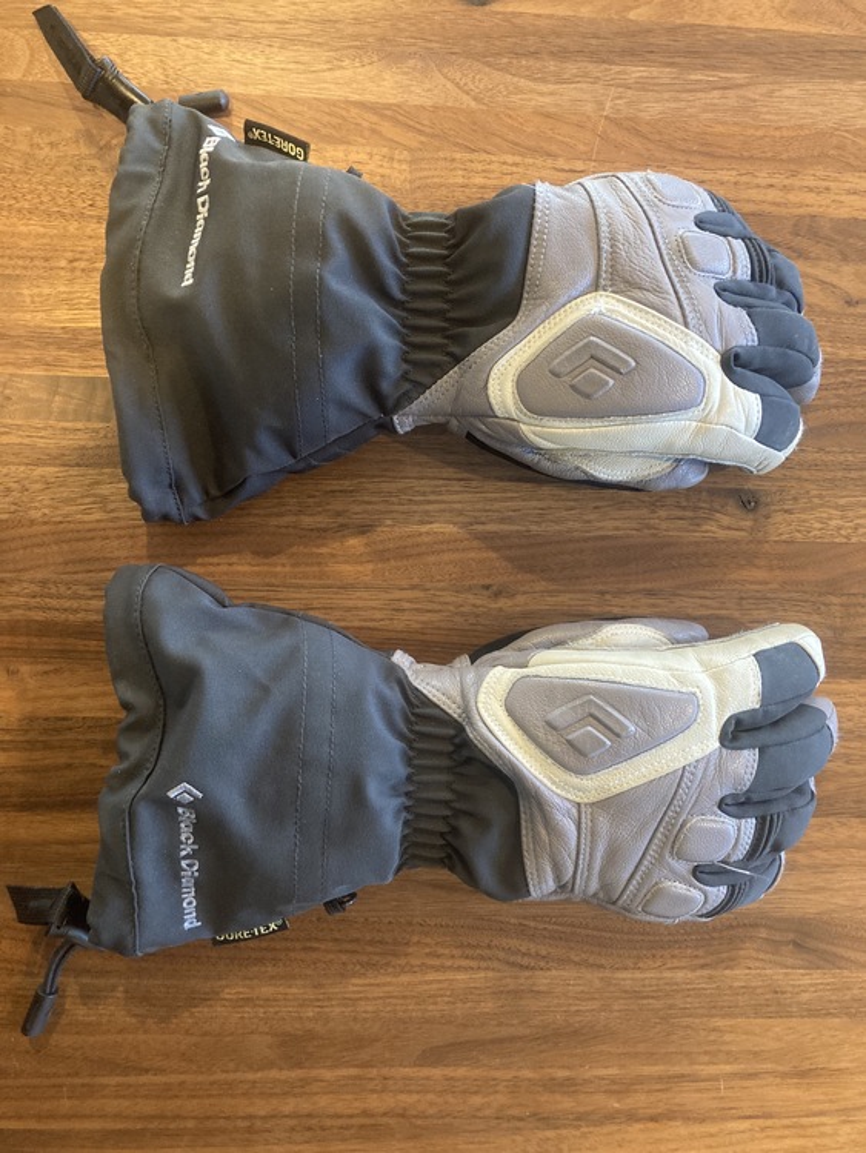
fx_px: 933
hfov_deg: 49.8
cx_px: 433
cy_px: 576
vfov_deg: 63.4
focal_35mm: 28
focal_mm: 3.99
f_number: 1.8
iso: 320
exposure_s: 1/40
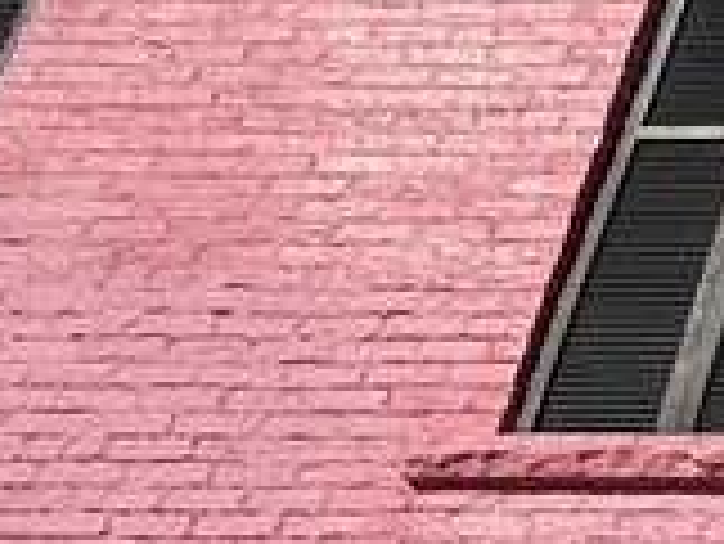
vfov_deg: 12.2
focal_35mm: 111
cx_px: 2545
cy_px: 994
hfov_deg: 9.5
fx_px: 2323
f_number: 2.2
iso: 50
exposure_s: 1/3125
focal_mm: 2.22
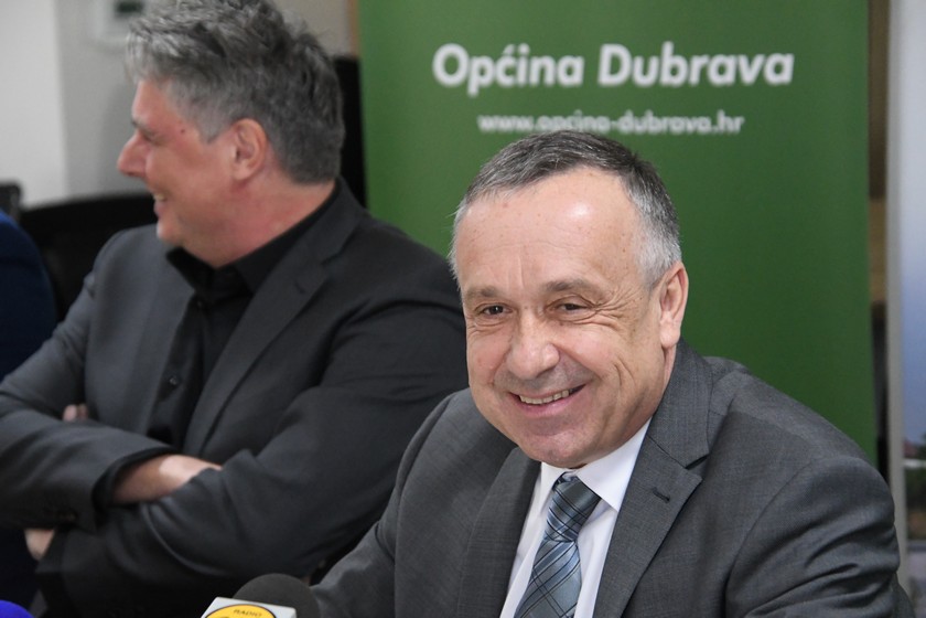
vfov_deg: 10.6
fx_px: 3318
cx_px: 463
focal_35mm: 129
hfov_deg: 15.9
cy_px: 309
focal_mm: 86
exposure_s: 1/320
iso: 6400
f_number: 5
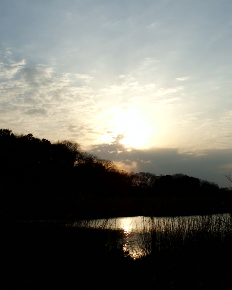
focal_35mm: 40
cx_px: 124
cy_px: 146
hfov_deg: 37.3
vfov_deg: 45.8
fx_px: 343
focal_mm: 5
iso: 100
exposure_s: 1/1386
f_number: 4.5
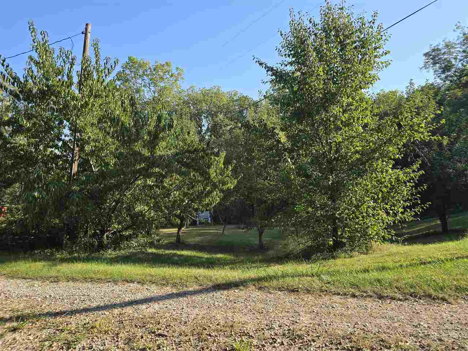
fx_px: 311
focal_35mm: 23
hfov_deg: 73.9
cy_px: 176
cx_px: 234
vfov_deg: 58.9
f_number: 1.7
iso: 12
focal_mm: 6.3
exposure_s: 1/416
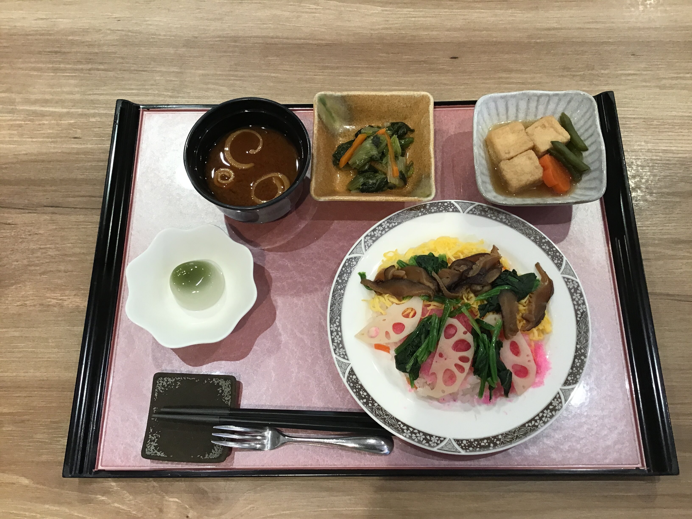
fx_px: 620
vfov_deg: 45.4
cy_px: 260
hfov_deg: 58.4
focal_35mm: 31
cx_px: 346
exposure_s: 1/30
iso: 64
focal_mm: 3.3
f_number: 2.4
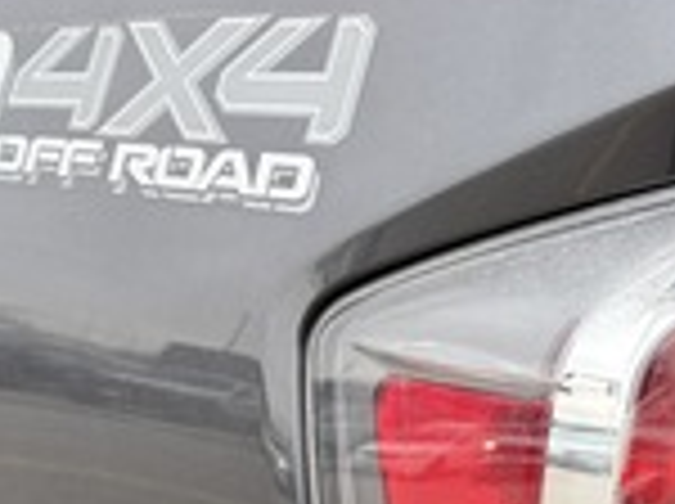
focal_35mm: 73
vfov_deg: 19.4
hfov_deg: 26.5
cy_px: 533
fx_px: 1421
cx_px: 459
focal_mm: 5.96
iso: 40
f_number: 1.6
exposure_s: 1/121
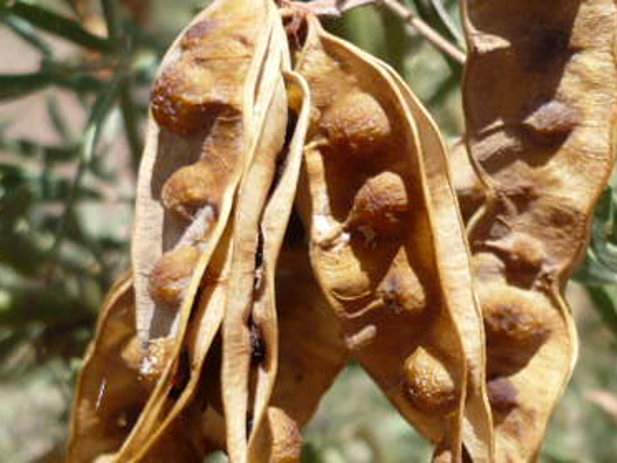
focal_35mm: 60
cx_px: 440
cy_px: 331
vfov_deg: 24.2
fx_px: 1070
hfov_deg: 31.8
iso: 100
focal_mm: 5.8
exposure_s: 1/800
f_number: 2.8
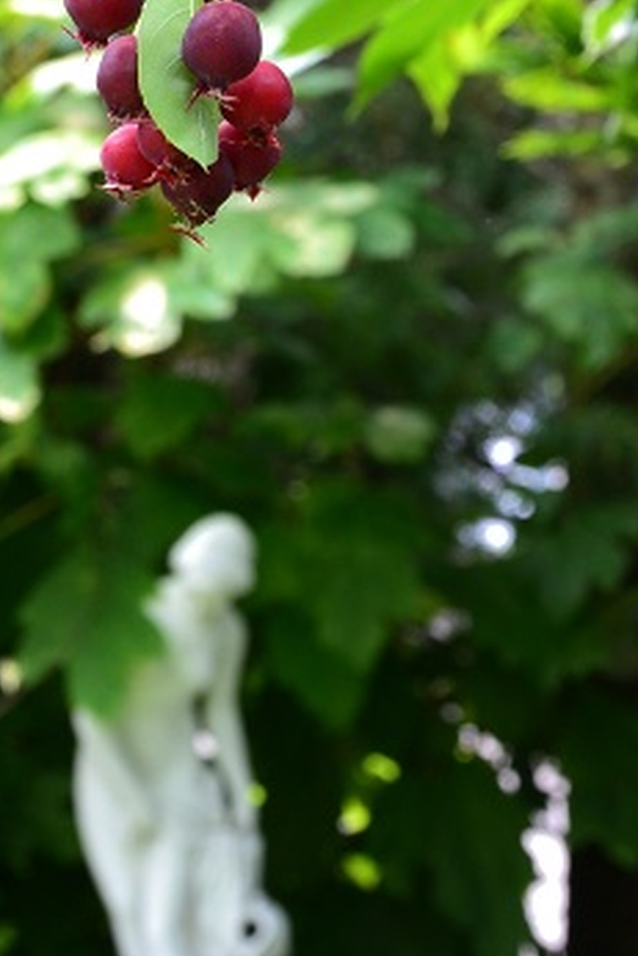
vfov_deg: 17.8
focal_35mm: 115
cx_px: 203
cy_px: 406
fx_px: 3054
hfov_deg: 11.9
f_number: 8
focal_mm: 32
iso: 400
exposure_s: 1/80
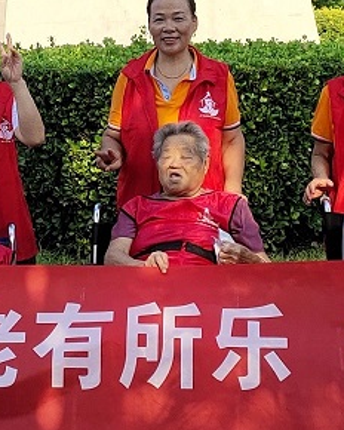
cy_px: 104
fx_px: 1578
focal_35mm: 124
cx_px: 27
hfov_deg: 12.3
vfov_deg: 15.4
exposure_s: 1/1185
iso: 56
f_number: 1.79
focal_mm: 4.76
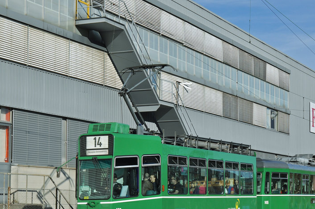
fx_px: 848
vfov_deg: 14.1
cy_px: 104
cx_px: 207
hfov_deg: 21.0
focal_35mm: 97
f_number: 9
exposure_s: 1/1000
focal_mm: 38
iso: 250
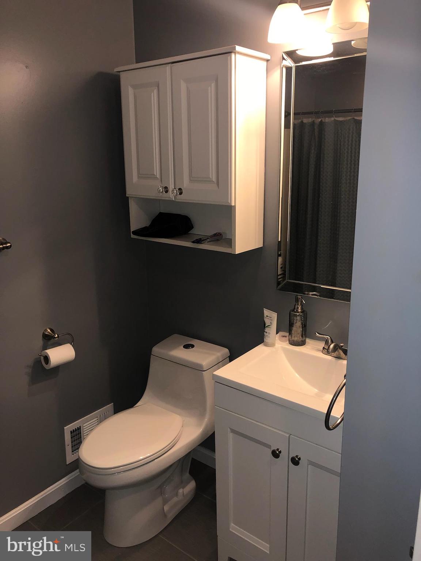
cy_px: 280
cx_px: 210
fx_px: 454
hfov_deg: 49.7
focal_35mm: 28
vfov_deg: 63.4
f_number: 1.8
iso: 32
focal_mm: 4
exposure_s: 1/16
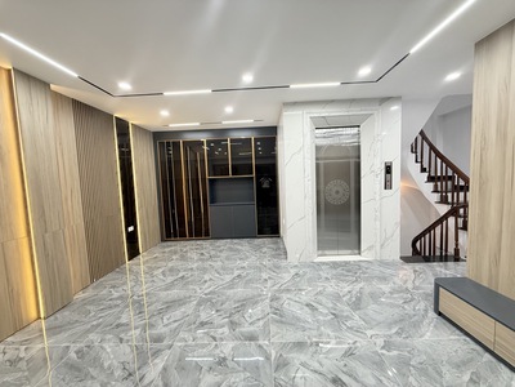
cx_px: 258
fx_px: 208
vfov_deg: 85.7
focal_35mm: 14
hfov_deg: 102.1
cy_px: 194
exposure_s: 1/100
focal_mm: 2.22
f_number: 2.2
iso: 160
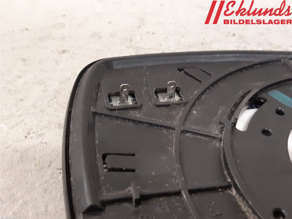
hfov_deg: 67.3
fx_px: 219
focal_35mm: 26
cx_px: 146
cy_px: 110
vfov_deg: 53.1
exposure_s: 1/25
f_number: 1.7
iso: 250
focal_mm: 3.93
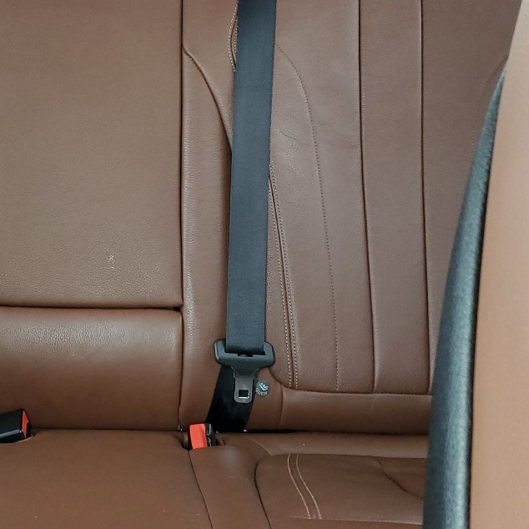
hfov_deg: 28.8
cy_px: 174
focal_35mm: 58
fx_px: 1003
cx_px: 90
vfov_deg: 29.3
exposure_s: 1/60.2
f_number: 1.5
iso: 121
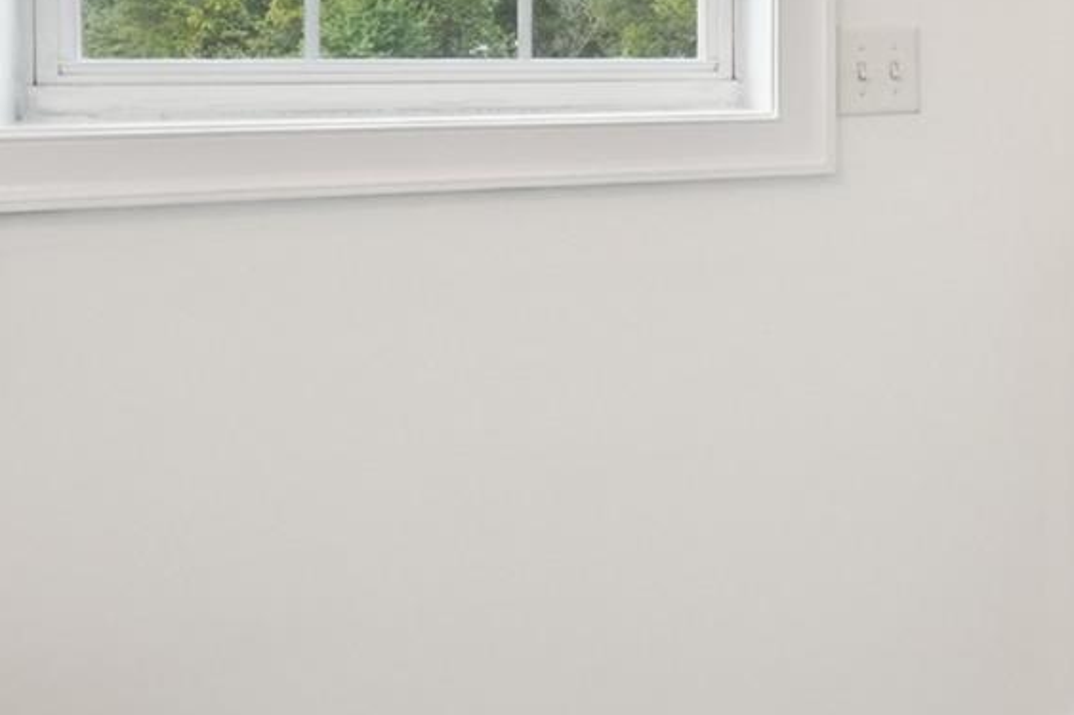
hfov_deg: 40.3
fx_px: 1193
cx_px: 1152
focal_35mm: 40
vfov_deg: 32.2
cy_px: 116
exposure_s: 1/50
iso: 640
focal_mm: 10
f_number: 9
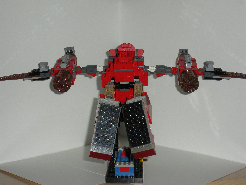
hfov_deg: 30.3
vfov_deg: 22.9
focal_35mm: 64
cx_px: 123
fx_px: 455
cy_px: 92
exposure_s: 1/125
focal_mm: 11.2
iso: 64
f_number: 4.6
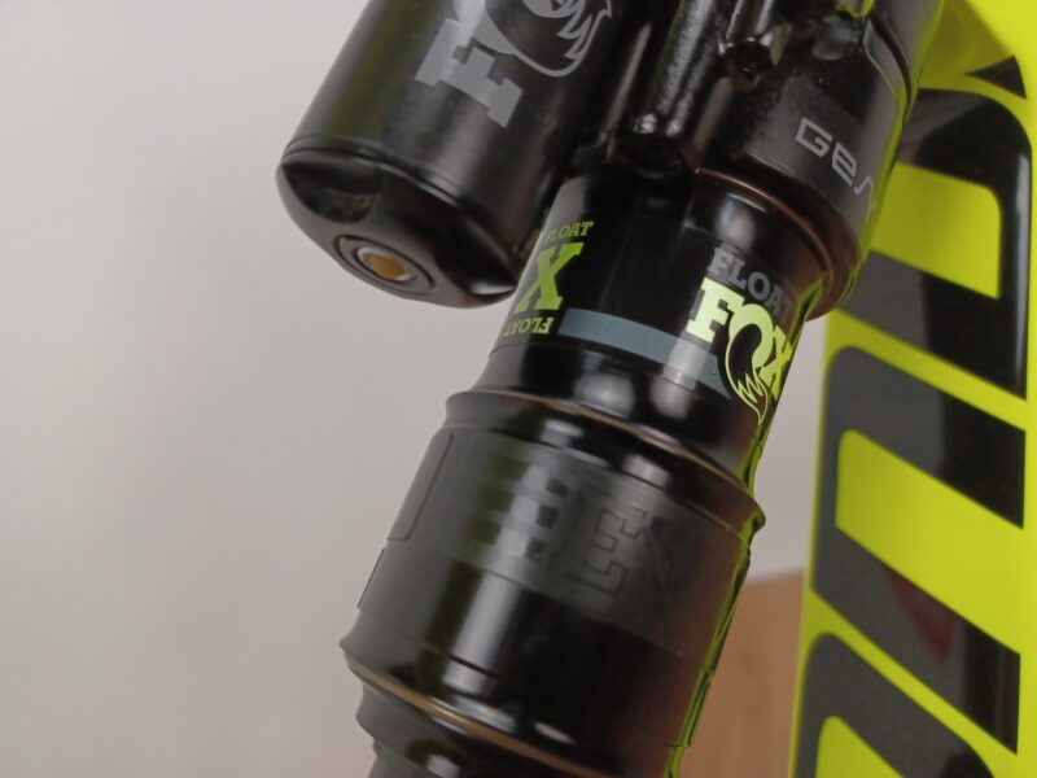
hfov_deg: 69.4
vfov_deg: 54.9
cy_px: 389
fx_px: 749
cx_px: 518
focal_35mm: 25
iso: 400
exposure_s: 1/100
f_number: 1.8
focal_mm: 4.6
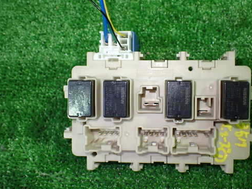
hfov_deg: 49.7
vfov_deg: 38.7
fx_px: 269
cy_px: 94
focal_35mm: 37
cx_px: 153
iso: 800
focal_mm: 5.4
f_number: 2.3
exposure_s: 1/125
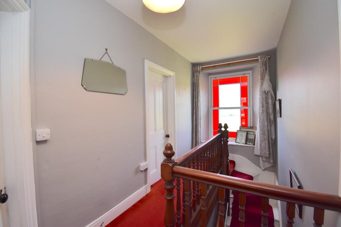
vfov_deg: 77.3
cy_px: 114
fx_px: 142
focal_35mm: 15
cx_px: 170
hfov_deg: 100.4
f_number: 5
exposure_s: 1/200
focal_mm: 10
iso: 640
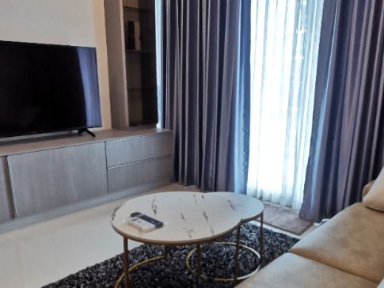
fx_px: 366
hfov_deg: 54.9
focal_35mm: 33
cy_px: 173
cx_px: 231
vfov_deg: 42.7
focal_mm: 2.35
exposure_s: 1/50
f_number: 2.2
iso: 125
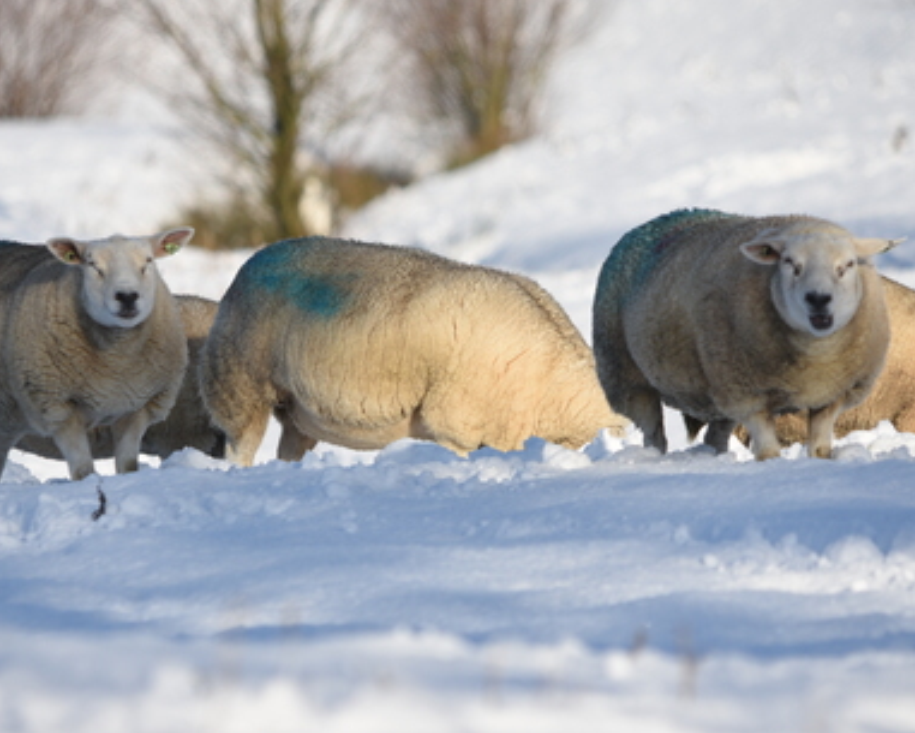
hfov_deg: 3.3
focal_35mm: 595
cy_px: 366
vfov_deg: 2.6
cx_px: 411
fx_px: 16117
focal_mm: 350
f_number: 19
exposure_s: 1/500
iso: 100
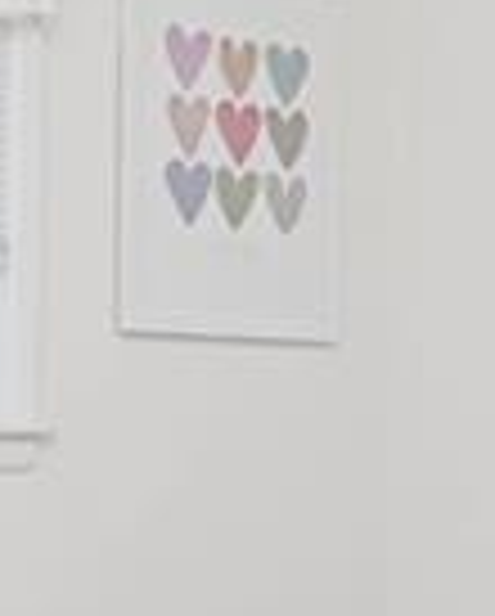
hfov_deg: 13.5
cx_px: -81
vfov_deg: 17.1
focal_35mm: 112
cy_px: 436
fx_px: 2046
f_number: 5.6
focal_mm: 16
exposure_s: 1/60
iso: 50
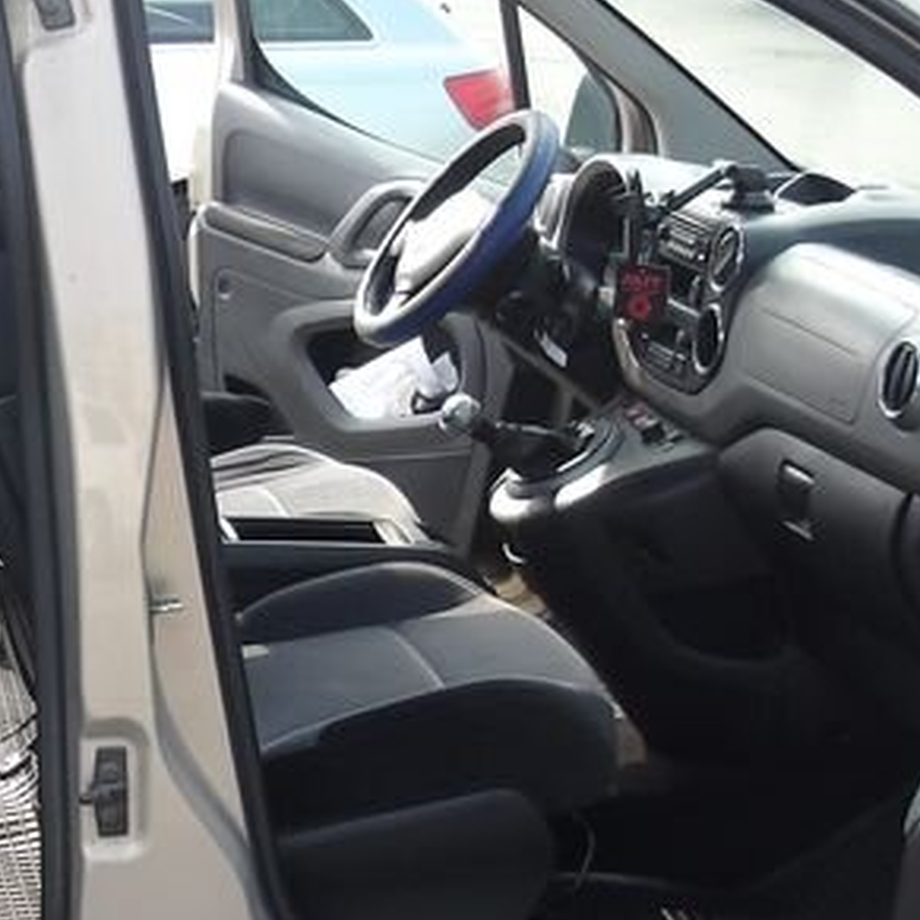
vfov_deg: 20.6
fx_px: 2526
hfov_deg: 20.0
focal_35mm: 84
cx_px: -9
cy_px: 544
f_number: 3
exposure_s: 1/278
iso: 100
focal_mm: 4.9
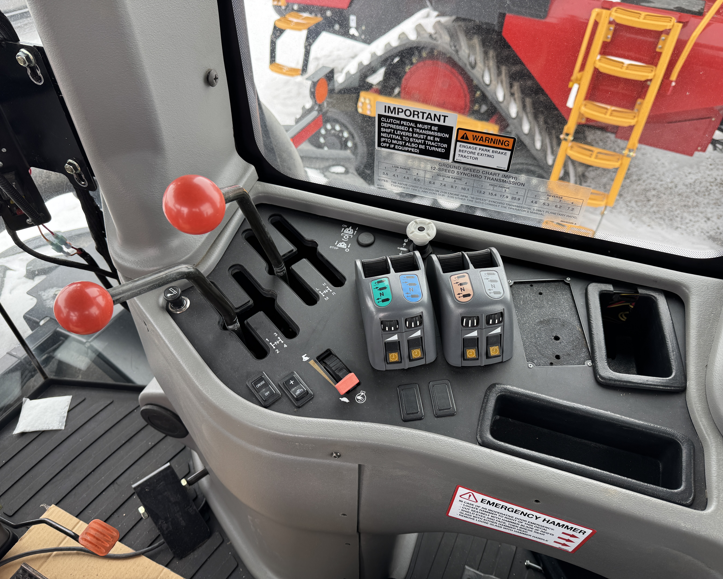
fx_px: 535
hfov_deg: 68.1
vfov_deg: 56.8
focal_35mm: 25
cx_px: 379
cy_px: 290
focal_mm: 6.76
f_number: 1.78
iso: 64
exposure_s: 1/141
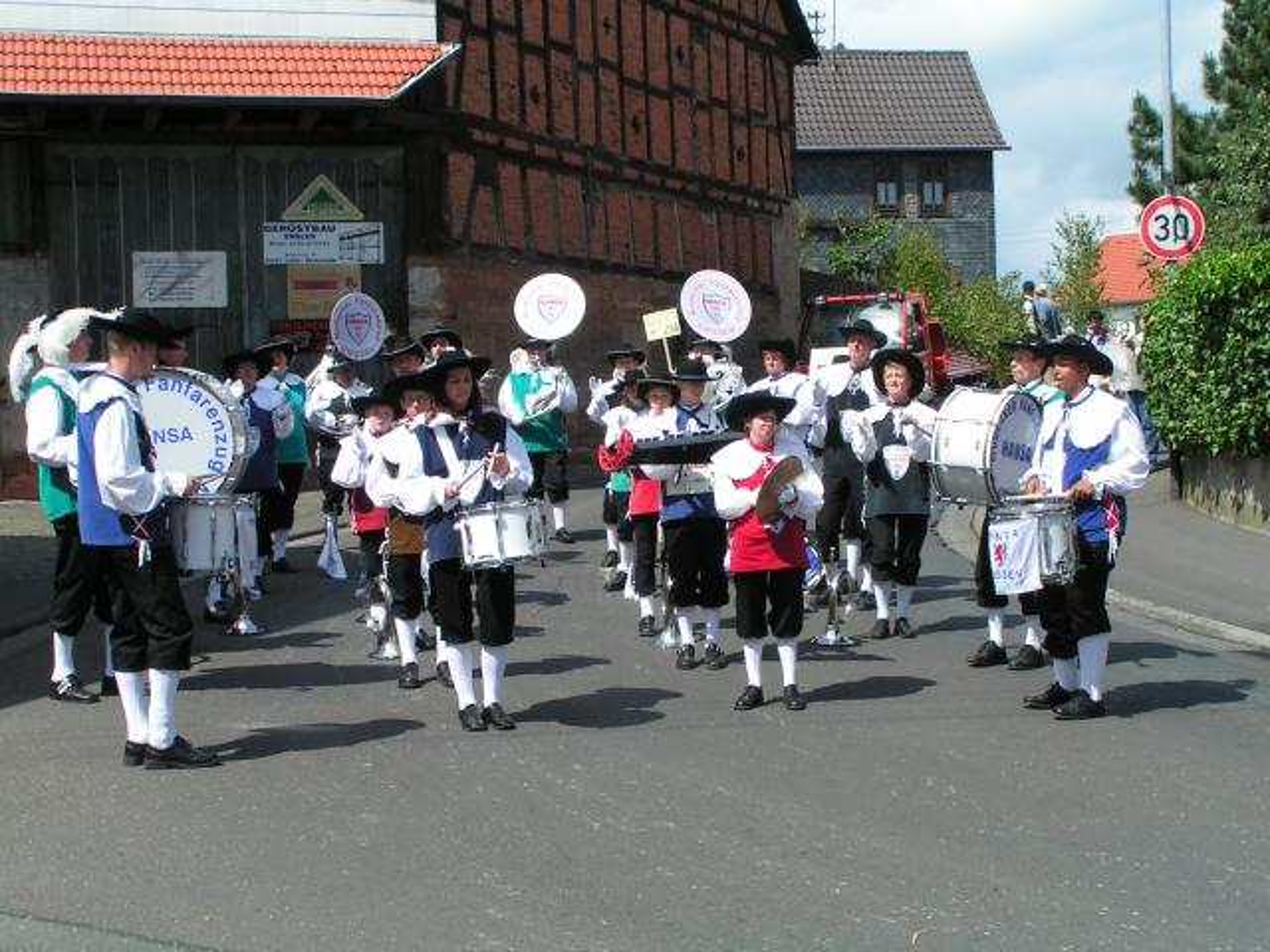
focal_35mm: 54
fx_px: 1981
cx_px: 635
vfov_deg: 27.0
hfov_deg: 35.5
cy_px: 476
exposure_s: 1/250
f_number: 6.3
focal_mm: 8.3
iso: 50
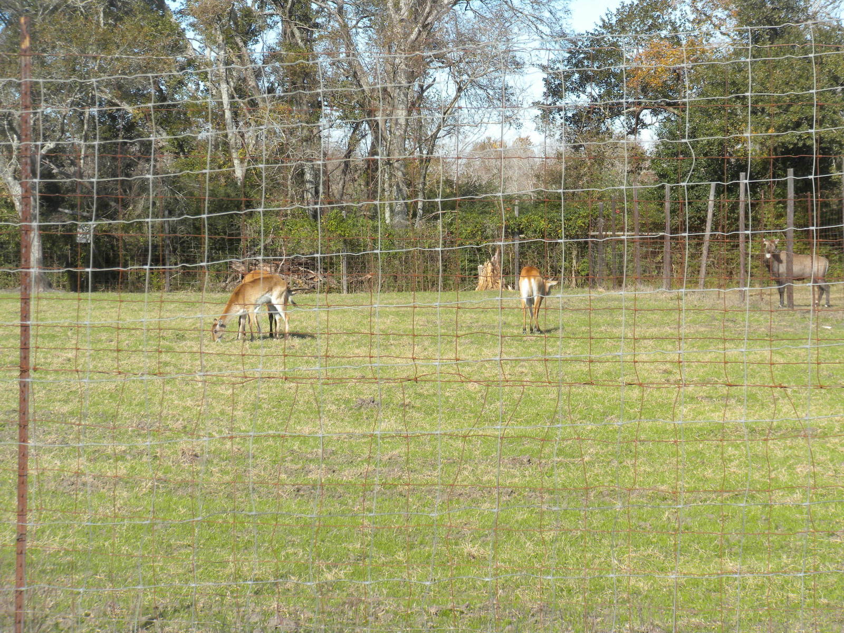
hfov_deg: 16.6
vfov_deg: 12.5
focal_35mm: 119
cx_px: 422
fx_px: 2901
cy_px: 316
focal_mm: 21
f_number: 5.1
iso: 110
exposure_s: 1/489
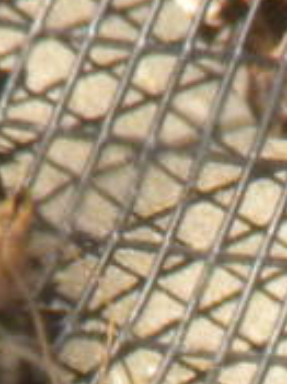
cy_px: 1073
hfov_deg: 0.6
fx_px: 26353
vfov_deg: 0.8
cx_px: 887
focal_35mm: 2381
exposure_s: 1/457
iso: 242
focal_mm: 46.2
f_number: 5.3
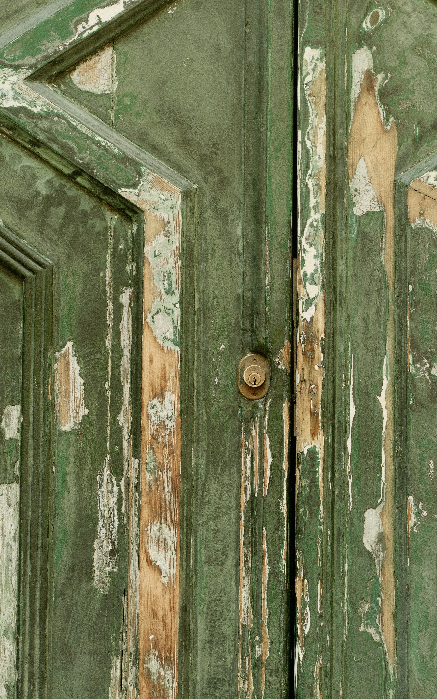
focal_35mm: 191
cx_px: 316
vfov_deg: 11.0
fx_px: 3640
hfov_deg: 6.9
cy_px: 357
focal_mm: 90
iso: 500
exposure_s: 1/250
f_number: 2.5
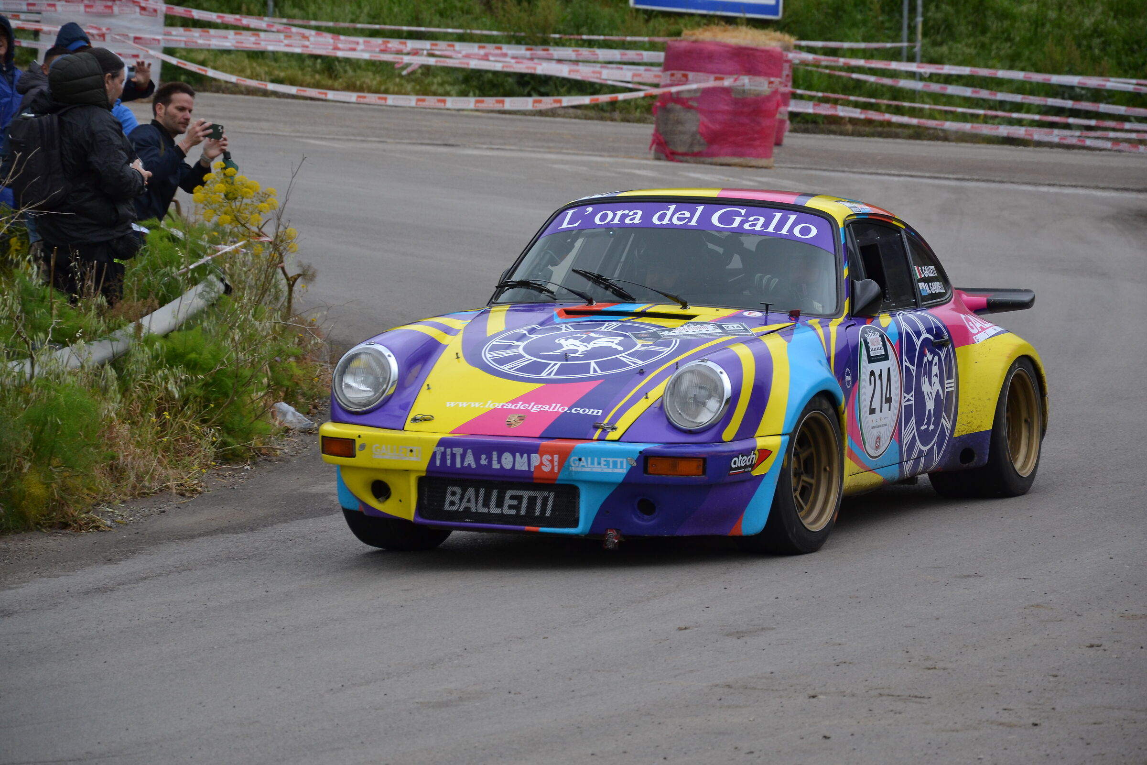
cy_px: 382
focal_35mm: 158
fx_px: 5018
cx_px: 574
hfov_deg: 13.0
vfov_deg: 8.7
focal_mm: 105
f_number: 5.6
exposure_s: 1/1000
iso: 400
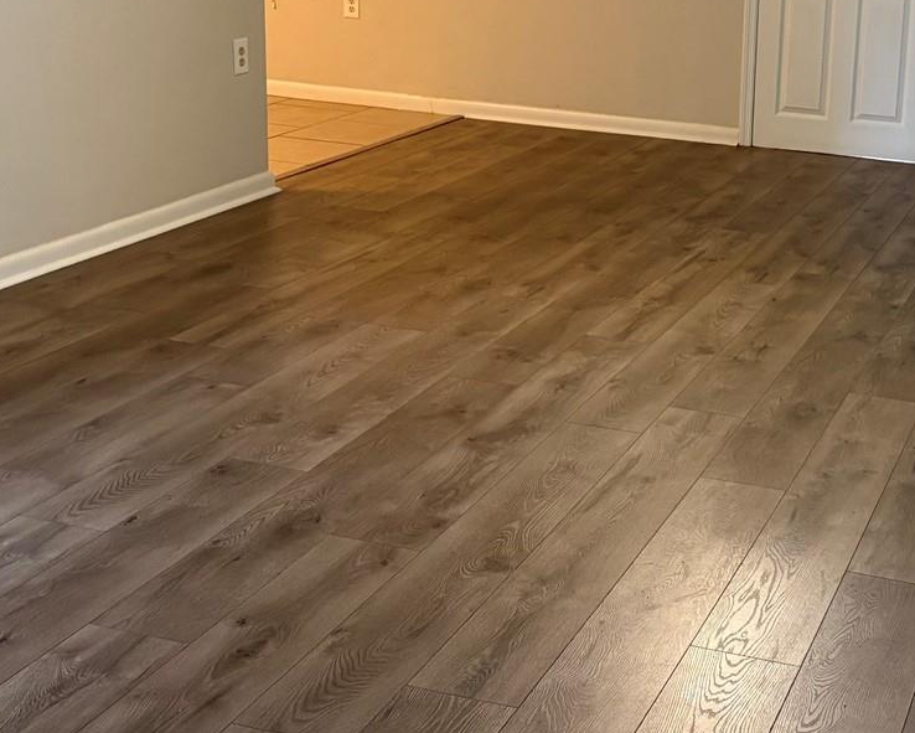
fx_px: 1490
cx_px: 765
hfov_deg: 32.9
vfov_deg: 27.1
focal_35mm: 55
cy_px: 153
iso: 250
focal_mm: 5.96
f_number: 1.6
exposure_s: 1/60
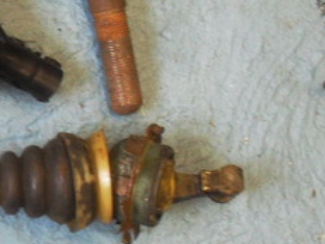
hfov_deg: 19.0
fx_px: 910
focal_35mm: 97
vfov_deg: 15.1
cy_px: 220
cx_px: -75
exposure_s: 1/20
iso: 200
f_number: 3.2
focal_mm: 6.3
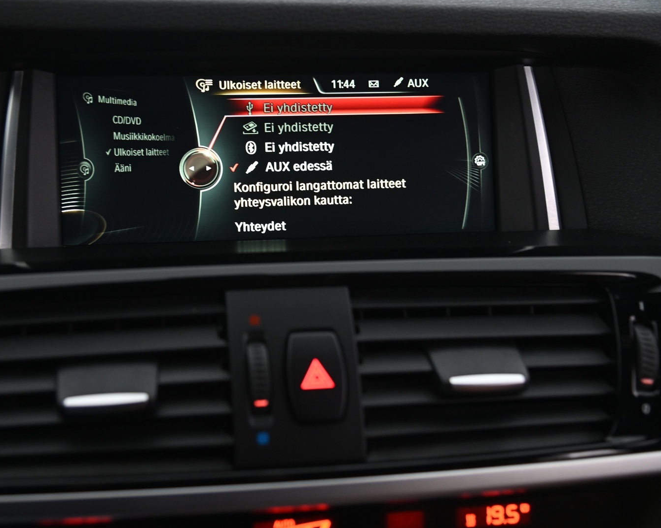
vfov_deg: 30.3
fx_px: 978
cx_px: 262
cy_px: 263
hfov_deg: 37.2
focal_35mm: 50
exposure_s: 1/20
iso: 2000
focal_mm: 44
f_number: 4
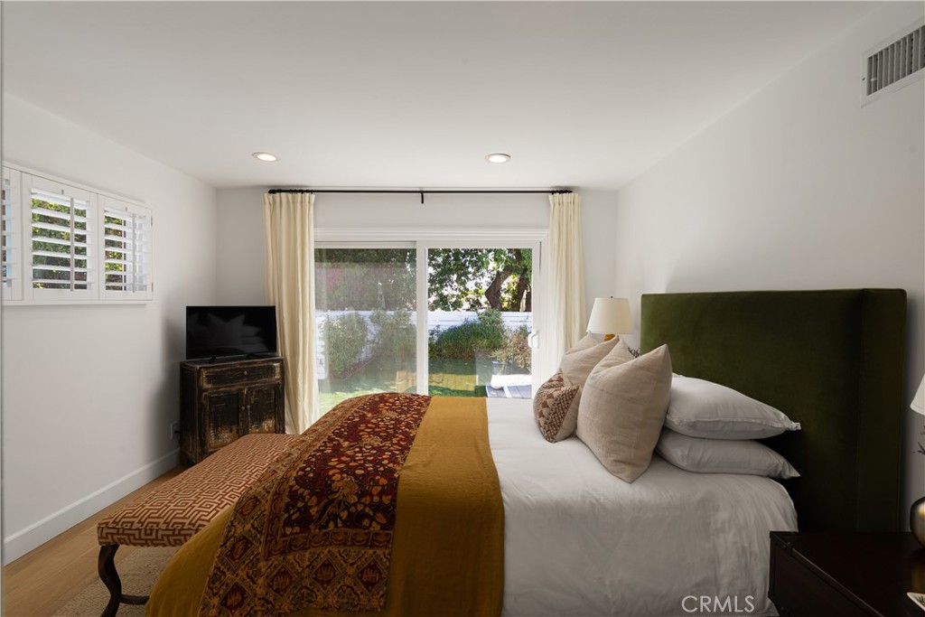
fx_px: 411
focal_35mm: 16
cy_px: 308
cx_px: 462
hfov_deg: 96.7
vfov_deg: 73.8
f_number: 9
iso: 100
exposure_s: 1/15
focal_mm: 16
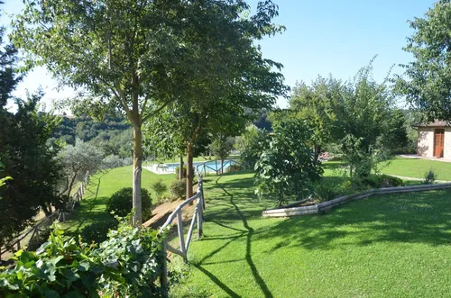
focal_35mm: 27
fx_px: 337
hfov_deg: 67.5
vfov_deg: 47.7
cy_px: 149
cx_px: 226
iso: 200
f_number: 7.1
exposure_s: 1/200
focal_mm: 18
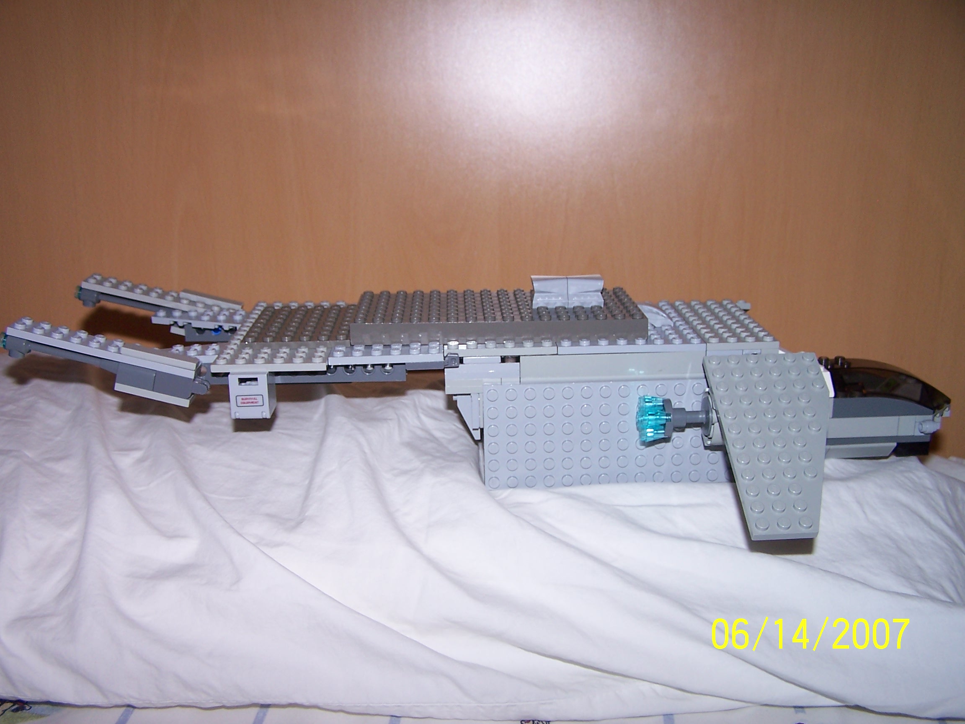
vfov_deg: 37.7
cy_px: 362
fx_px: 1059
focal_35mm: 38
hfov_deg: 49.0
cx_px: 482
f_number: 2.8
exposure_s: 1/60
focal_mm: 6.3
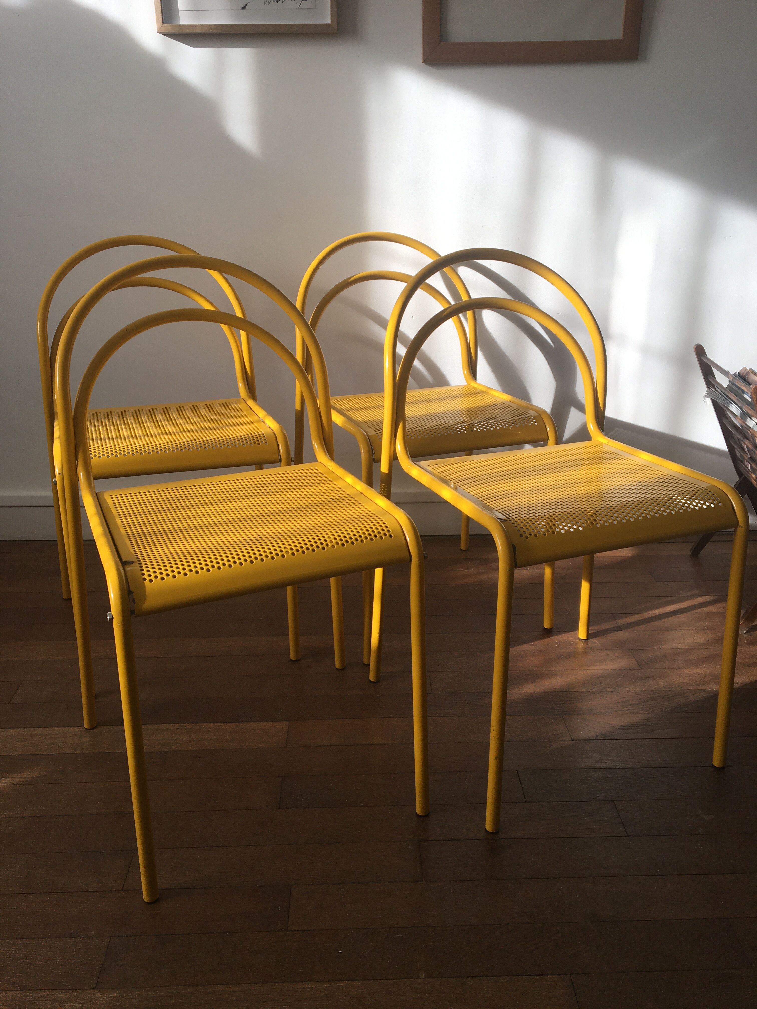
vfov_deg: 61.7
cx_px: 378
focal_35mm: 29
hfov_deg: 48.2
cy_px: 504
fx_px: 846
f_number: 2.2
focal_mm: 4.15
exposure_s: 1/158
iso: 25
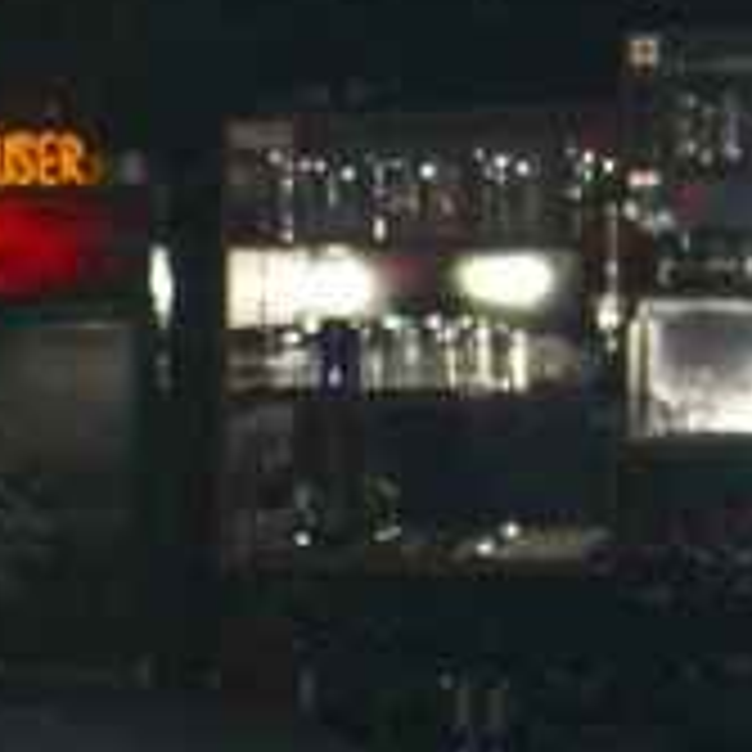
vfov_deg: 14.3
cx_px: -374
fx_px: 2974
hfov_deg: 13.6
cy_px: 693
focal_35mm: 121
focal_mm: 7.9
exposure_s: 1/60
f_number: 2.8
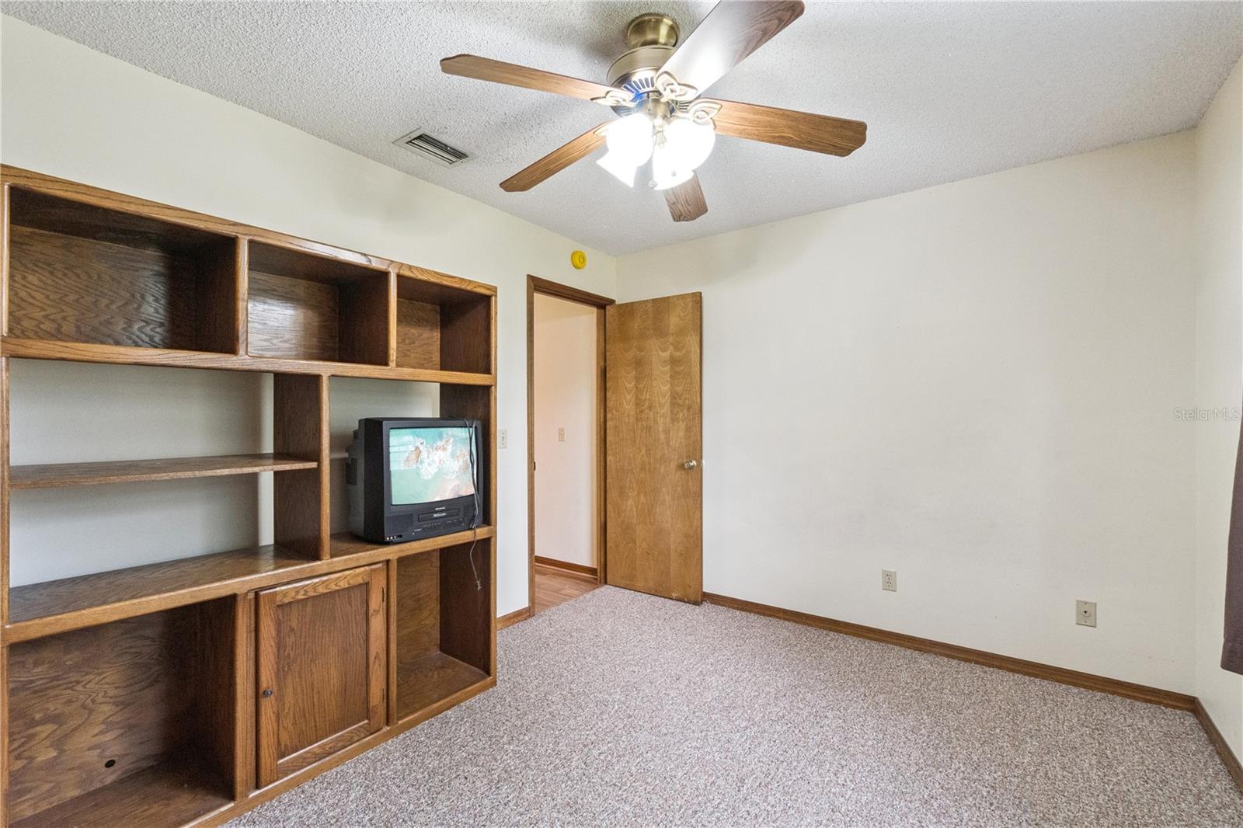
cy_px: 414
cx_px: 622
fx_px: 518
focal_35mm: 15
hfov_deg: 100.4
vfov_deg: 77.3
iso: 1600
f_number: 11
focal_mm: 10
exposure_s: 1/10
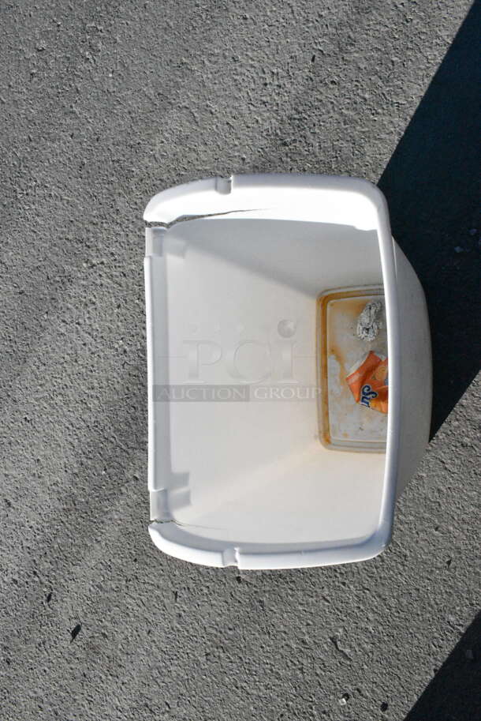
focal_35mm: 32
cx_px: 240
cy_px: 360
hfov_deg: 41.8
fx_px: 630
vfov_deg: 59.5
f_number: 25
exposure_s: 1/2500
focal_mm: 21
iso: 6400
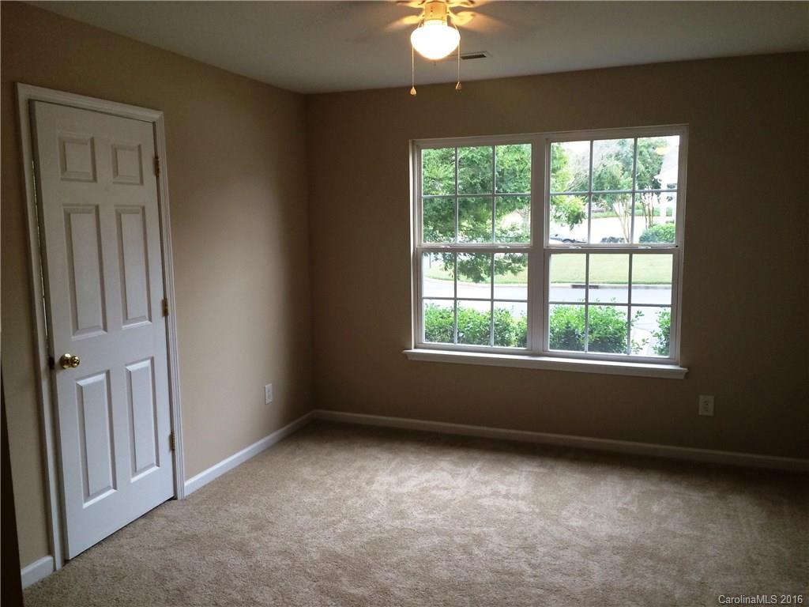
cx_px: 404
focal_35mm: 29
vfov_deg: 48.2
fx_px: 678
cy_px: 304
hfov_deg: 61.7
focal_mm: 4.15
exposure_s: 1/30
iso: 32
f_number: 2.2
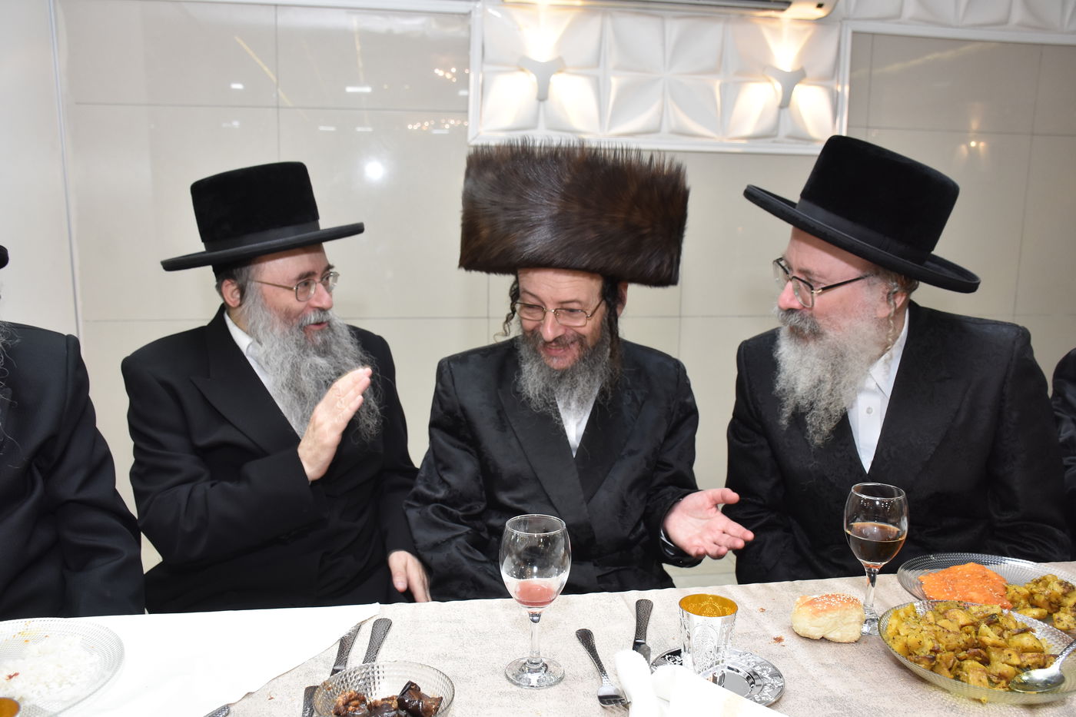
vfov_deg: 43.6
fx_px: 896
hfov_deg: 61.9
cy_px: 358
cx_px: 538
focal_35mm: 30
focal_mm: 20
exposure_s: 1/100
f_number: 5.6
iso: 1000
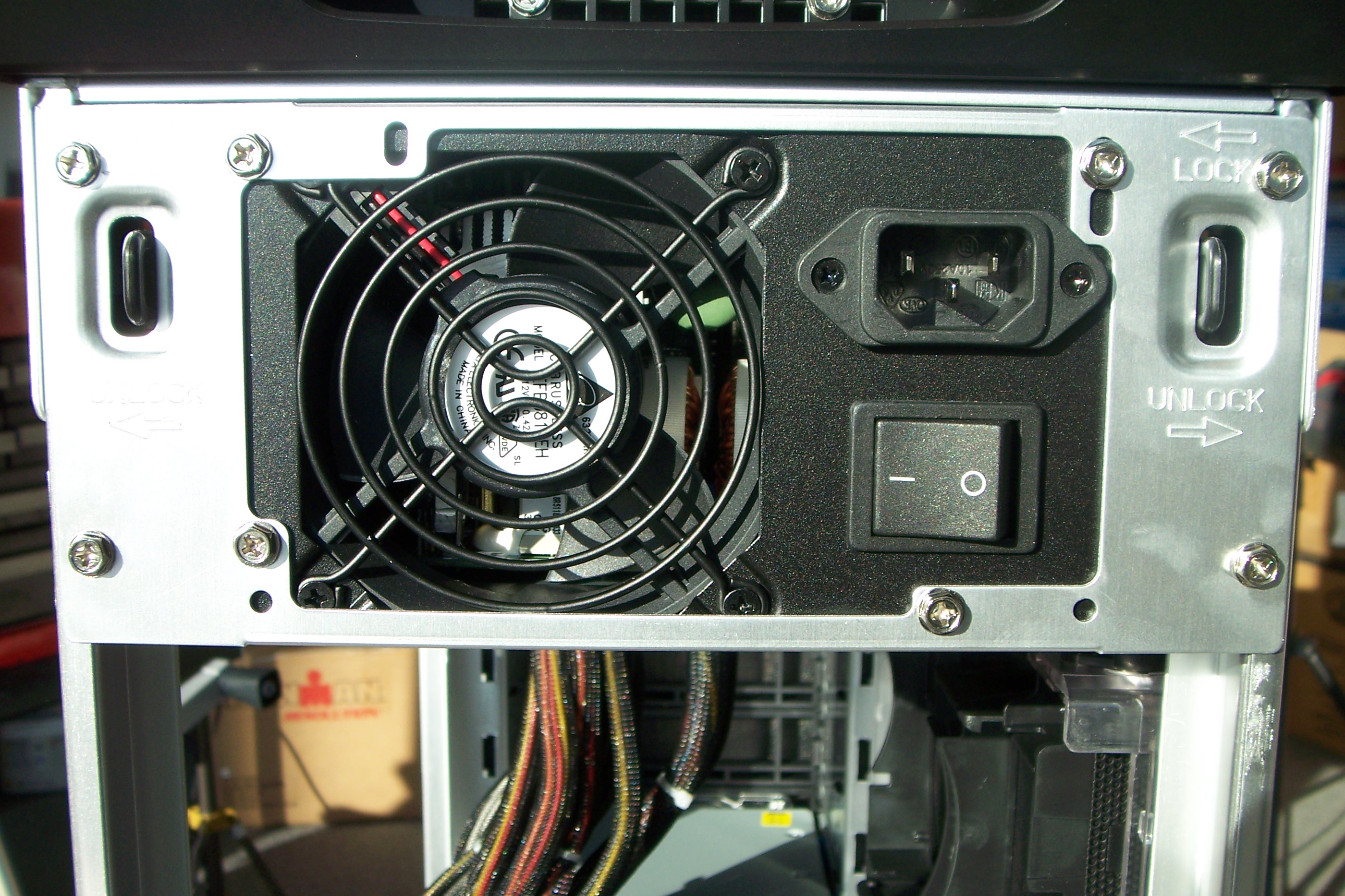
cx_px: 672
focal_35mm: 40
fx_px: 1494
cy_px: 459
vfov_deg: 33.4
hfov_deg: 48.5
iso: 64
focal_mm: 6.3
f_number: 3.9
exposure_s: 1/200
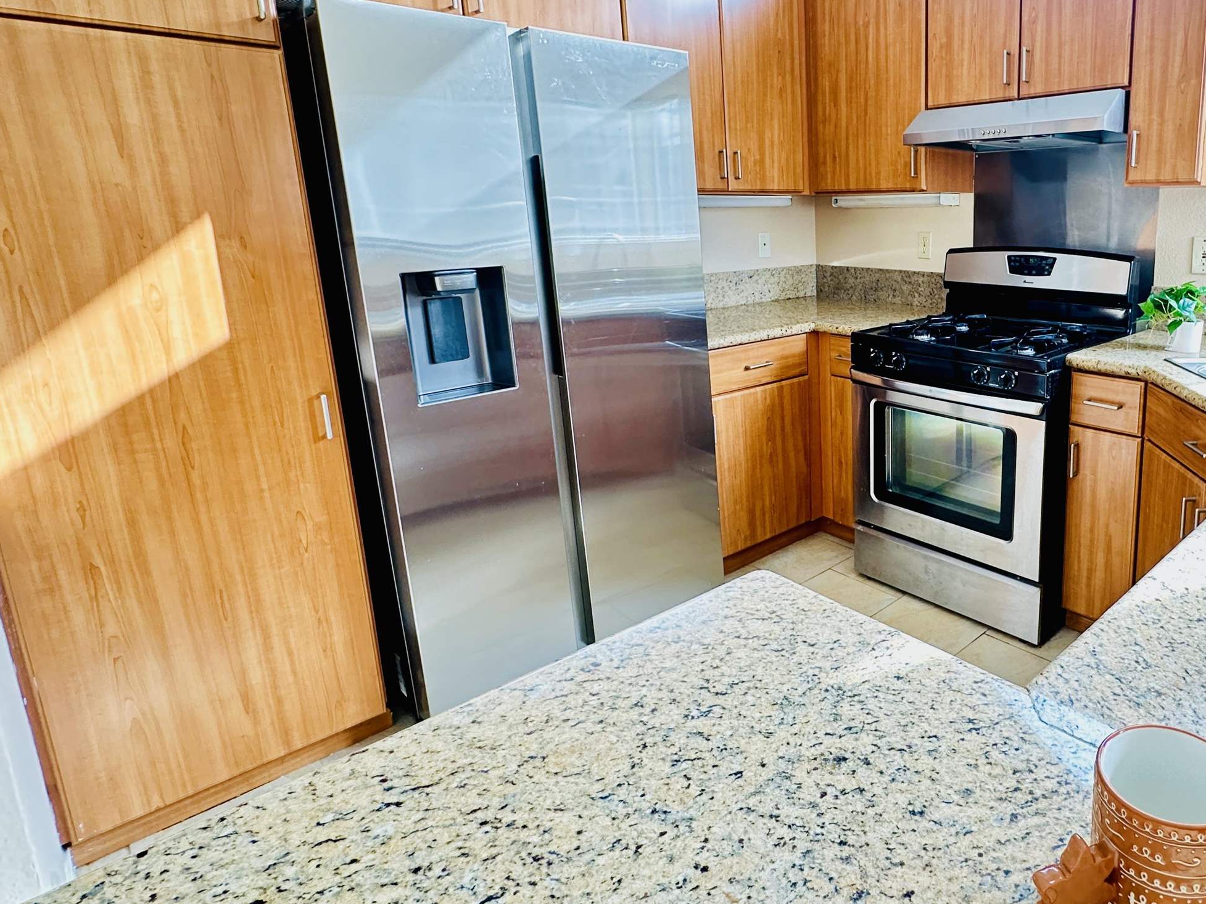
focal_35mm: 22
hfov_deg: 72.0
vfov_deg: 60.6
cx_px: 880
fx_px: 766
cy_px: 366
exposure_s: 1/78
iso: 320
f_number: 2.2
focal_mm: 2.22
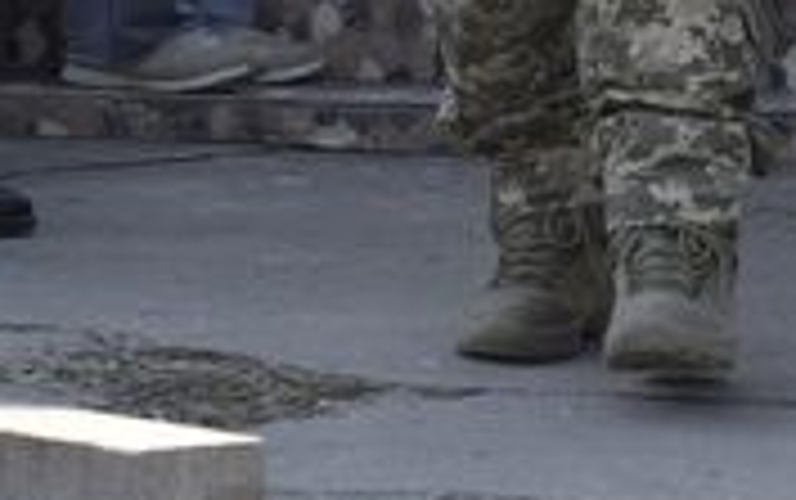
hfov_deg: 5.9
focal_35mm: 356
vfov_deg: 3.7
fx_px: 7734
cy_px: -538
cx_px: 1034
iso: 100
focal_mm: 55
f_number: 6.3
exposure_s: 1/160
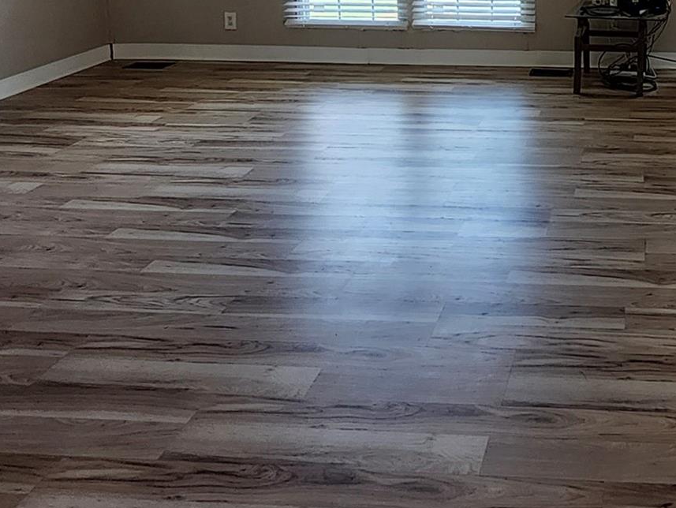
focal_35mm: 31
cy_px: -57
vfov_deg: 37.6
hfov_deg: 51.2
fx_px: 606
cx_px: 615
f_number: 2.2
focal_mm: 1.13
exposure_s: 1/60
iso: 50
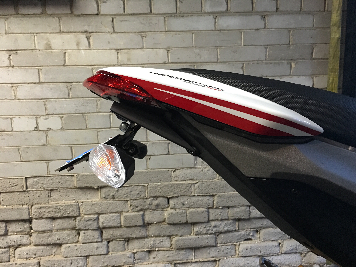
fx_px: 298
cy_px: 134
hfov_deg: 61.7
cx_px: 178
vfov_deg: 48.2
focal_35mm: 29
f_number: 2.2
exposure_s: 1/10
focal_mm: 4.15
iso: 100
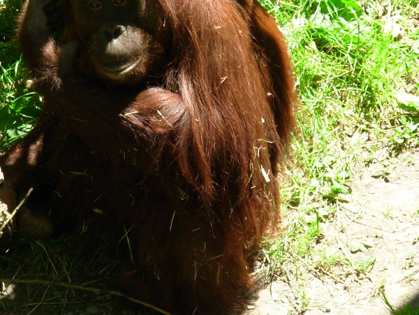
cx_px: 145
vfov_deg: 4.3
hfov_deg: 5.7
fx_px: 4177
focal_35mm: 345
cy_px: 109
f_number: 5
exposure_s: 1/140
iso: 71
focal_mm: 31.4
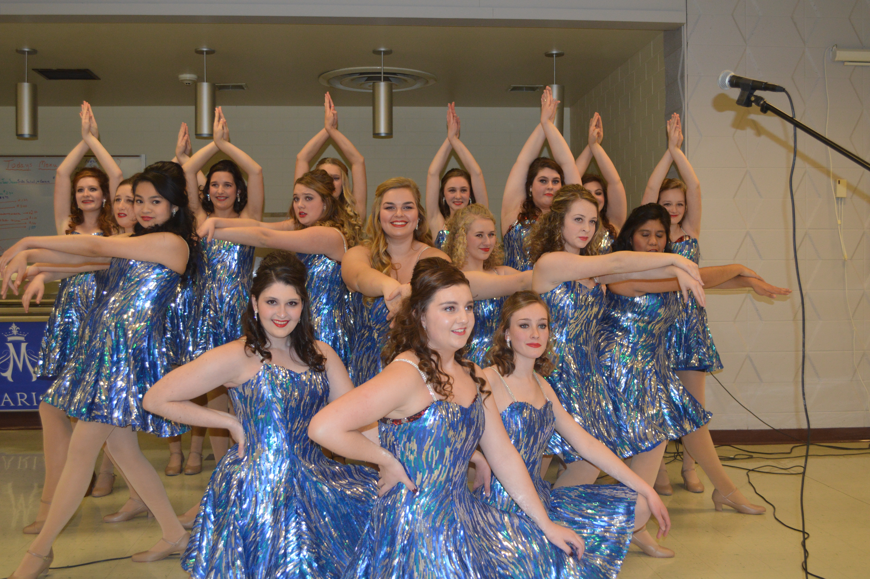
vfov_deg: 34.1
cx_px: 435
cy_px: 290
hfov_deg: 49.6
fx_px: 942
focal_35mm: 39
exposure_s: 1/60
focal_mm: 26
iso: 720
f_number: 4.2
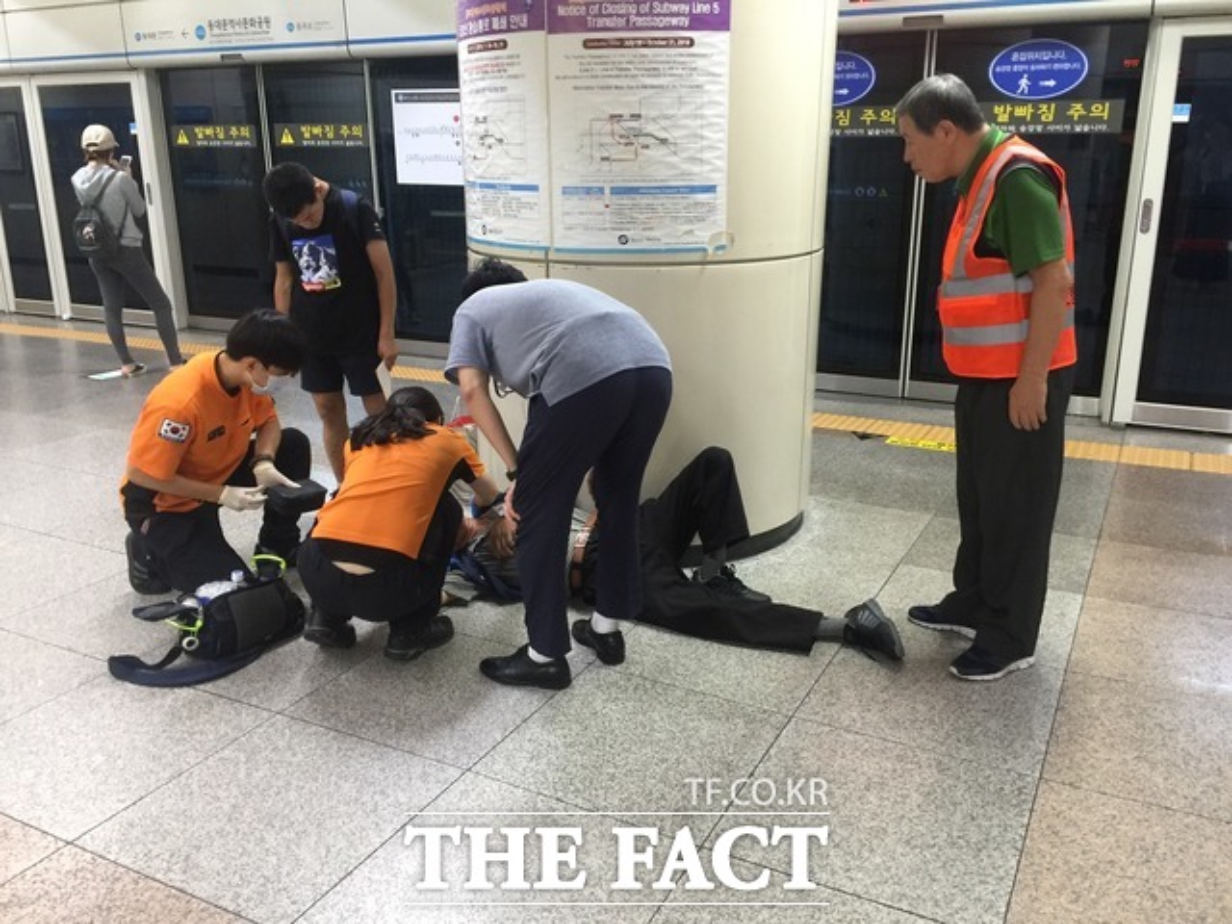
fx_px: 1032
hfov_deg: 61.7
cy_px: 462
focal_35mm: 29
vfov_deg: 48.2
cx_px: 616
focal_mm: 4.15
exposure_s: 1/15
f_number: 2.2
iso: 80
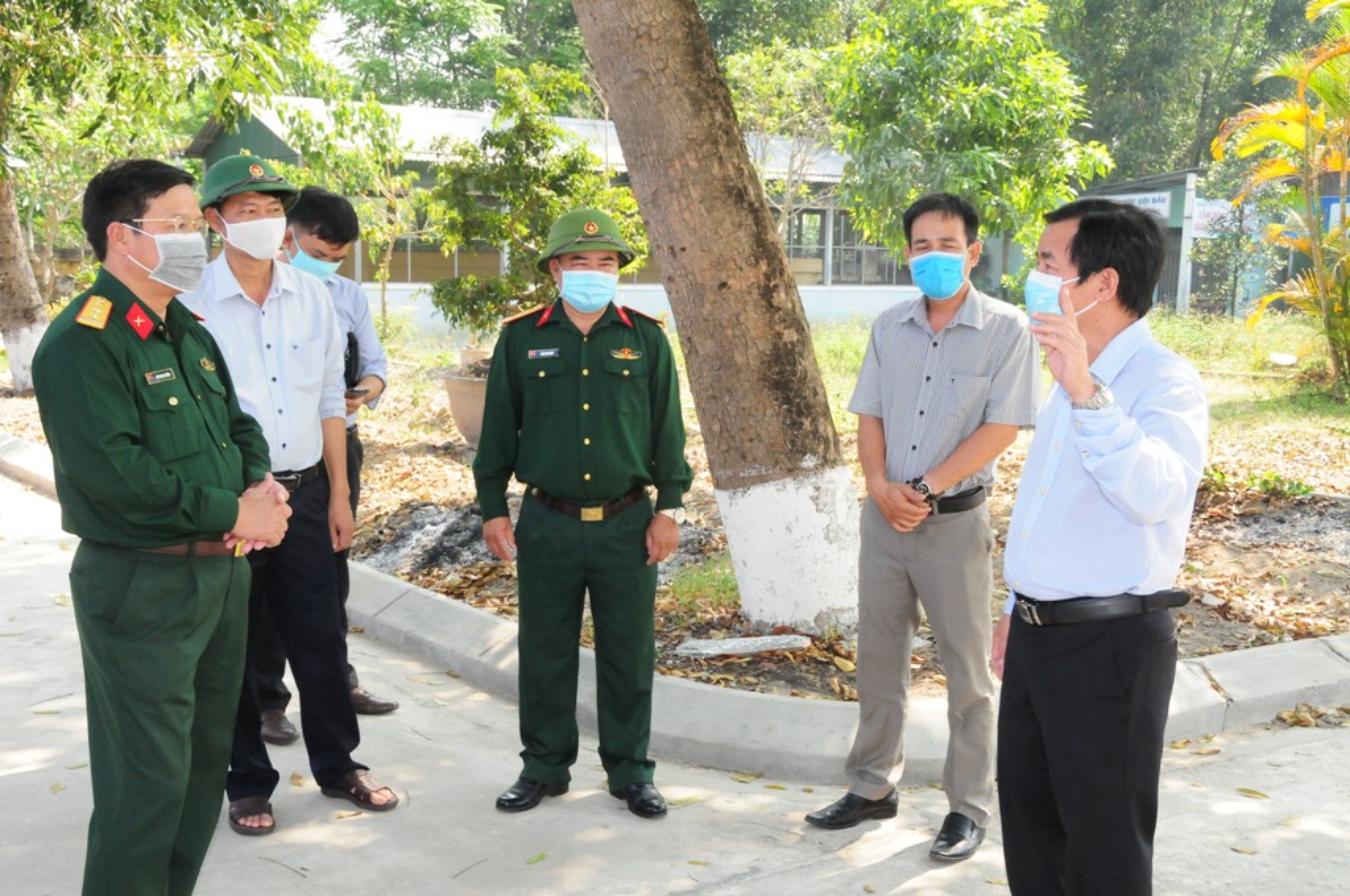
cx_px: 675
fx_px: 2359
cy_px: 448
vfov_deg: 21.5
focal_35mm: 63
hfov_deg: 31.9
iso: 1600
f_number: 13
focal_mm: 42
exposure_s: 1/250
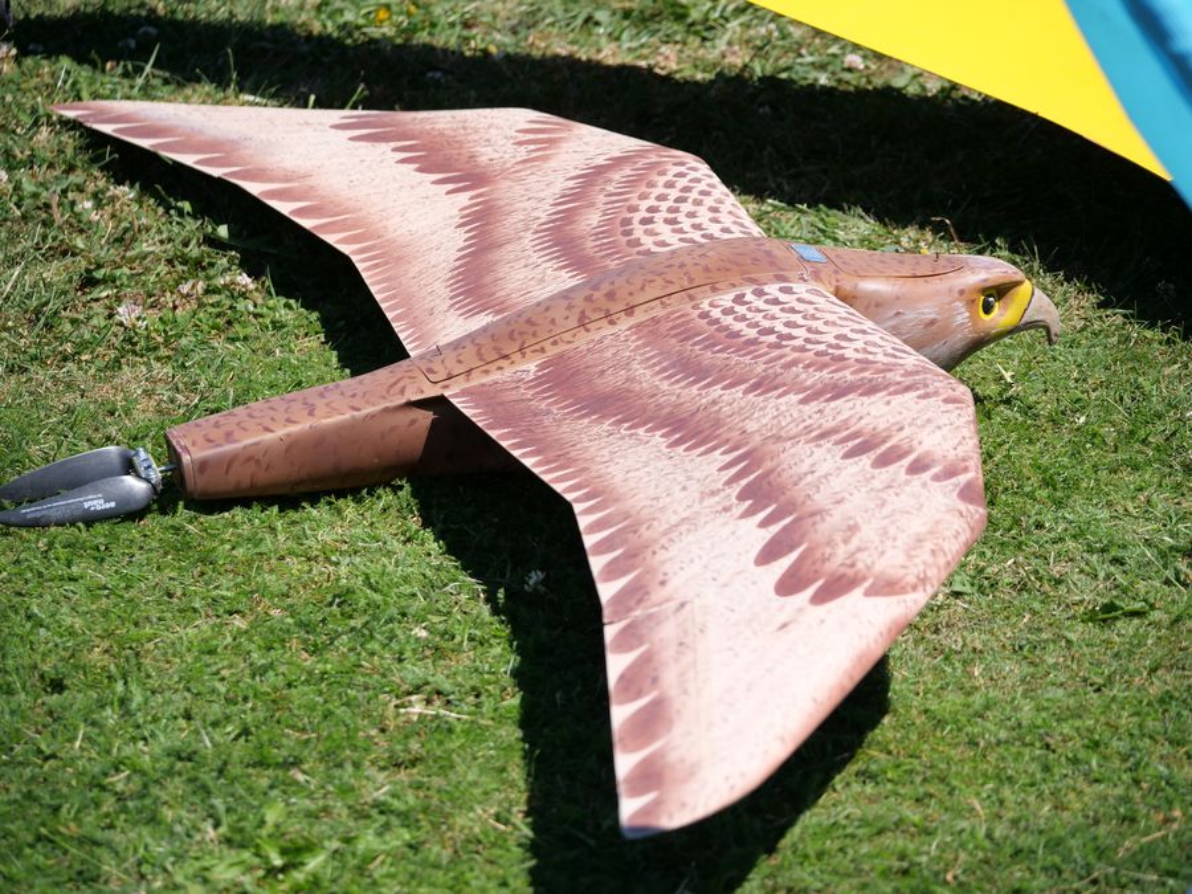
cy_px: 447
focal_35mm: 200
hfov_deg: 9.9
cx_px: 596
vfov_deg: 7.4
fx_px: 6887
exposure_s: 1/800
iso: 200
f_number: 5.6
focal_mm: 100
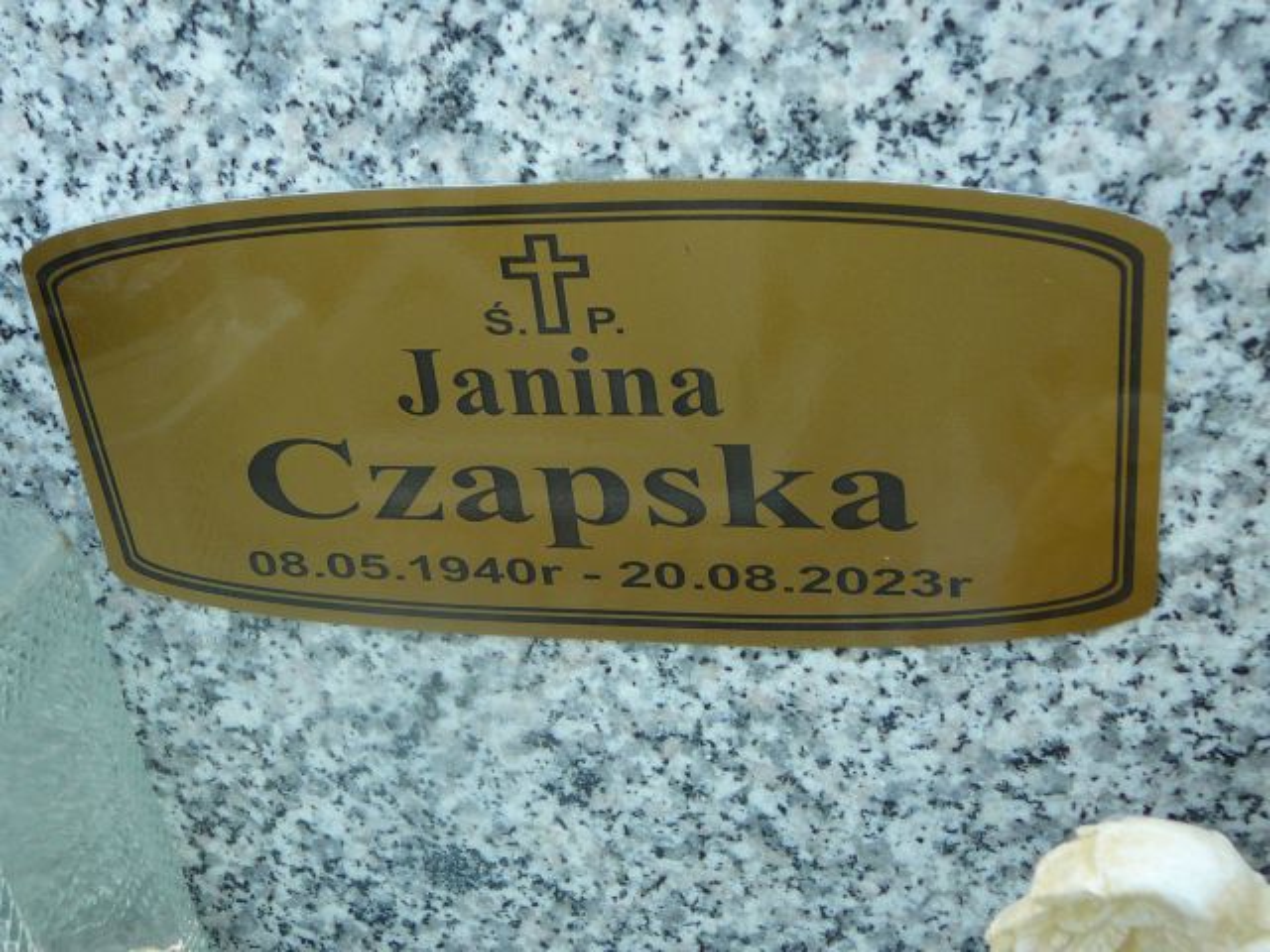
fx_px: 1724
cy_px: 476
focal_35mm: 47
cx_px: 635
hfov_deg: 40.4
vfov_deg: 30.9
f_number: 3.3
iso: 80
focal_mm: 7
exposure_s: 1/60
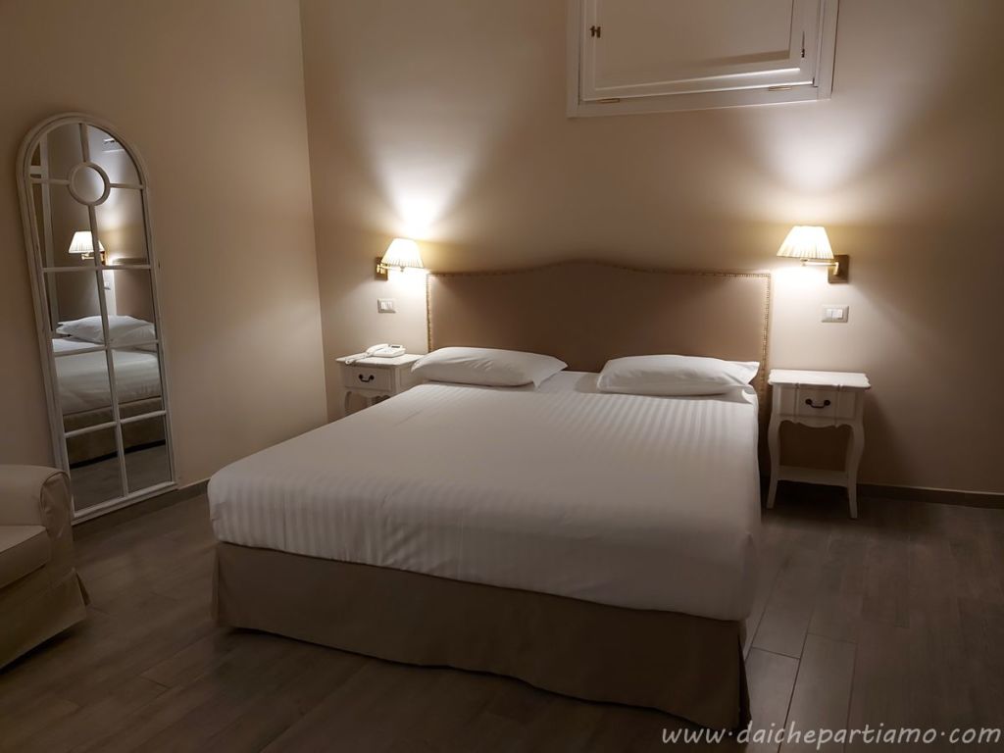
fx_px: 696
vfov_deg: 56.8
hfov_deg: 71.6
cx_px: 502
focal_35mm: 24
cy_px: 376
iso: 320
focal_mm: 5.23
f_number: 1.8
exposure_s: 1/25
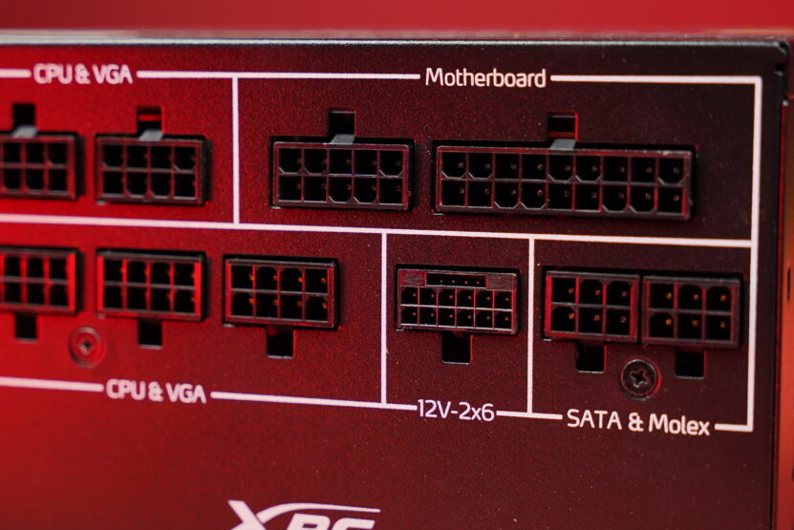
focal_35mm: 101
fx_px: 2229
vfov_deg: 13.6
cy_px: 315
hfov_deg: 20.2
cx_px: 352
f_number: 4
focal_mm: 54.7
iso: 400
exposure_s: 1/160
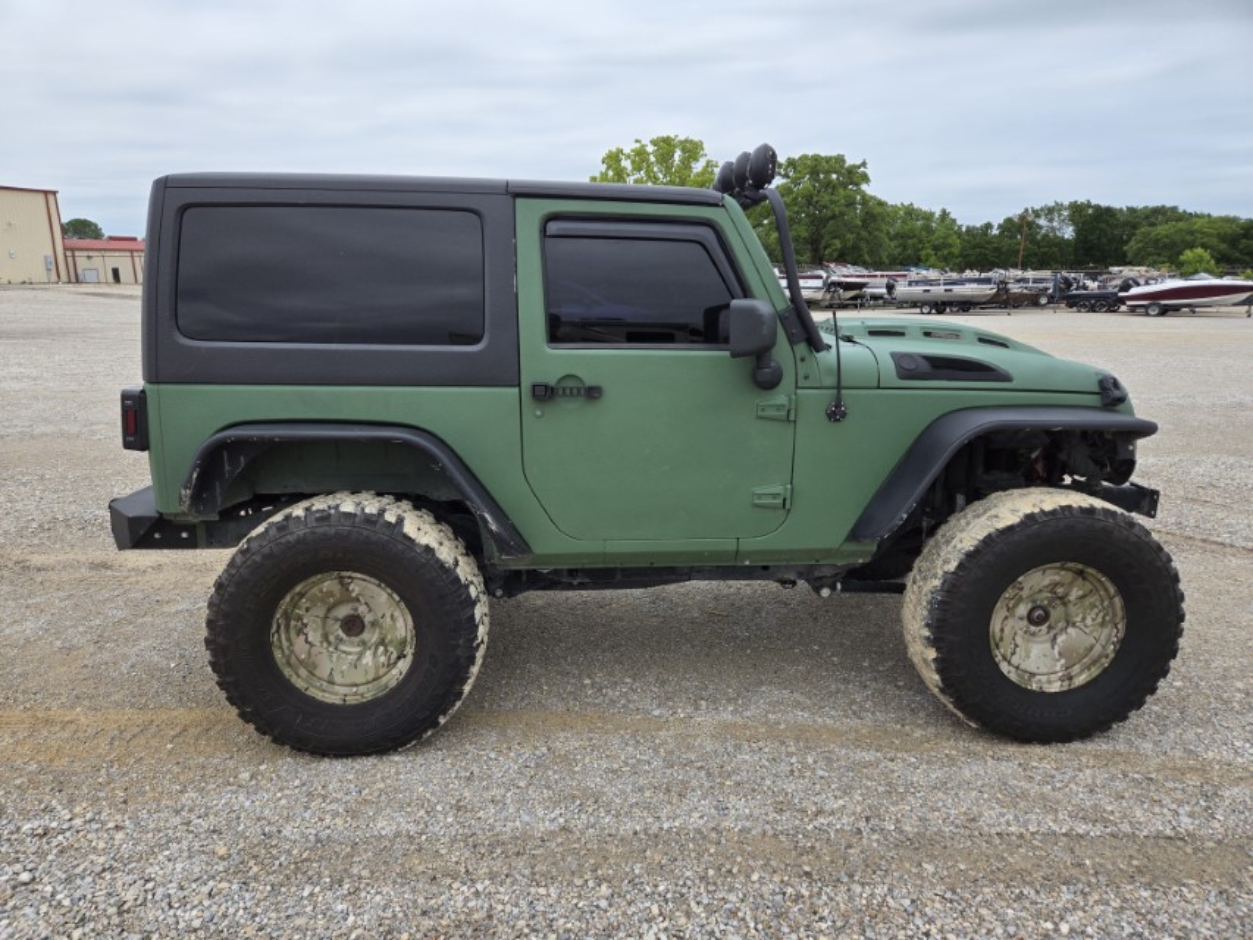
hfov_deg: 73.9
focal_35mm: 23
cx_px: 626
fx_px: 833
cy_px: 470
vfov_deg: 58.9
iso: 25
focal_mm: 5.4
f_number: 1.8
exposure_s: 1/1521
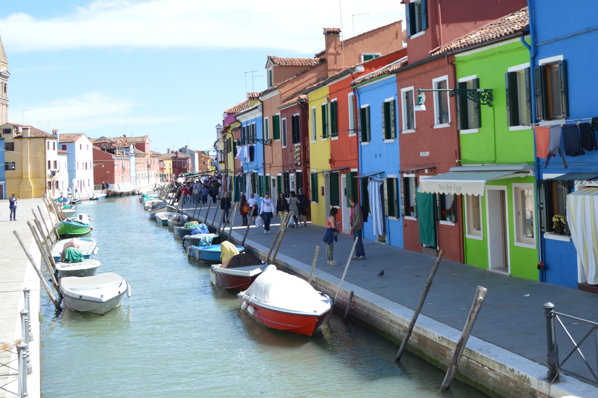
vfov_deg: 30.2
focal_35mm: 44
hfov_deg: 43.2
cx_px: 446
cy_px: 130
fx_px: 730
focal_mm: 18
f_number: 7.1
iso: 100
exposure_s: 1/200
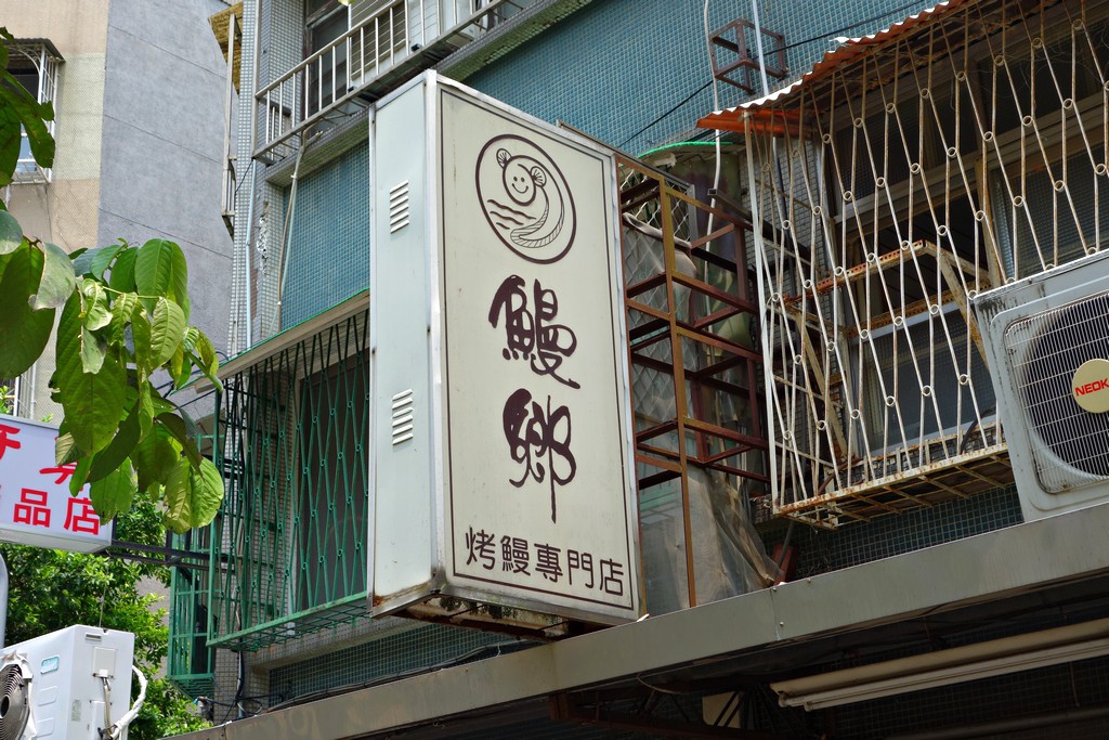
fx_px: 1633
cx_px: 554
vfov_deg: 25.5
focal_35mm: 53
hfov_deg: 37.5
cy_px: 370
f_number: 5.6
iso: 125
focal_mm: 19.53
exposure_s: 1/200
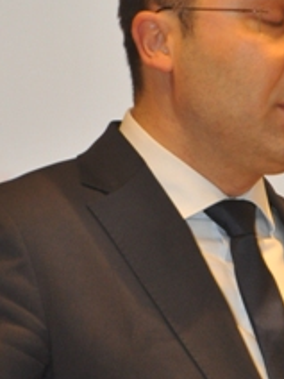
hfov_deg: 4.9
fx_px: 3336
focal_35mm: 305
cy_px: 132
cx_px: 237
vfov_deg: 6.5
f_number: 4.5
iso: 800
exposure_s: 1/60
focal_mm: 70
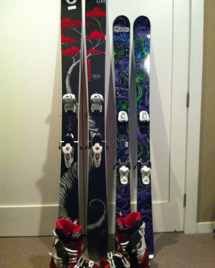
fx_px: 294
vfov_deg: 49.1
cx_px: 107
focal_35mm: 37
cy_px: 133
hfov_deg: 40.1
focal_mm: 3.85
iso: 1000
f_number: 2.8
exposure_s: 1/15
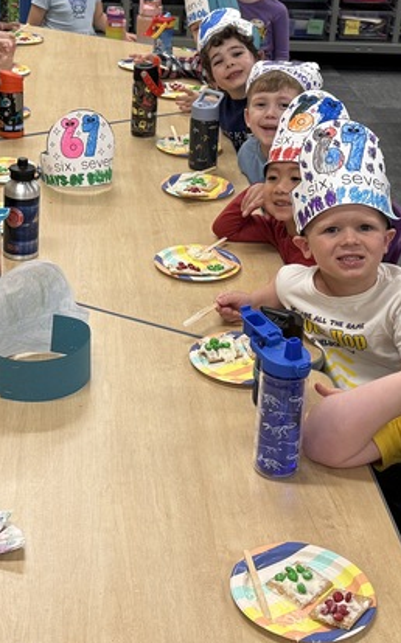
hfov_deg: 20.5
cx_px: 137
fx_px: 1104
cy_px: 182
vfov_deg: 32.0
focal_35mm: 63
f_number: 1.78
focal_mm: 6.76
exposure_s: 1/60
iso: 125
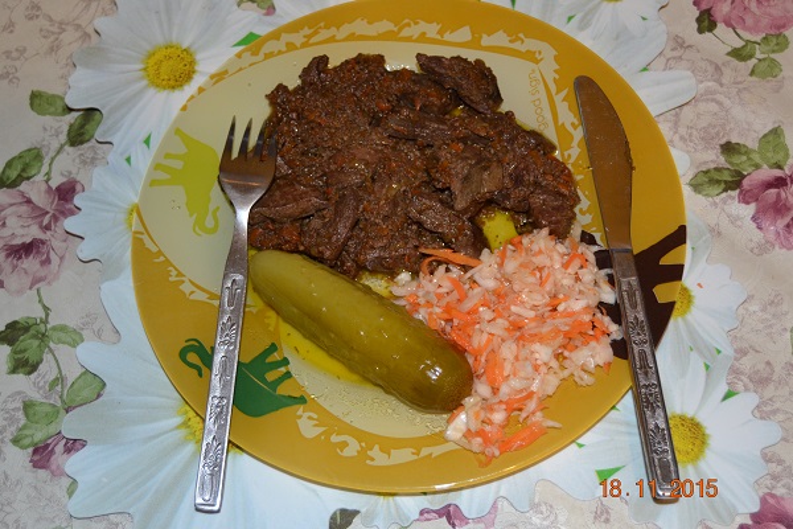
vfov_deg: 25.8
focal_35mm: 52
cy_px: 264
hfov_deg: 37.9
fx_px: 1156
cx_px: 396
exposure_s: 1/60
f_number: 4.5
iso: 800
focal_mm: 35
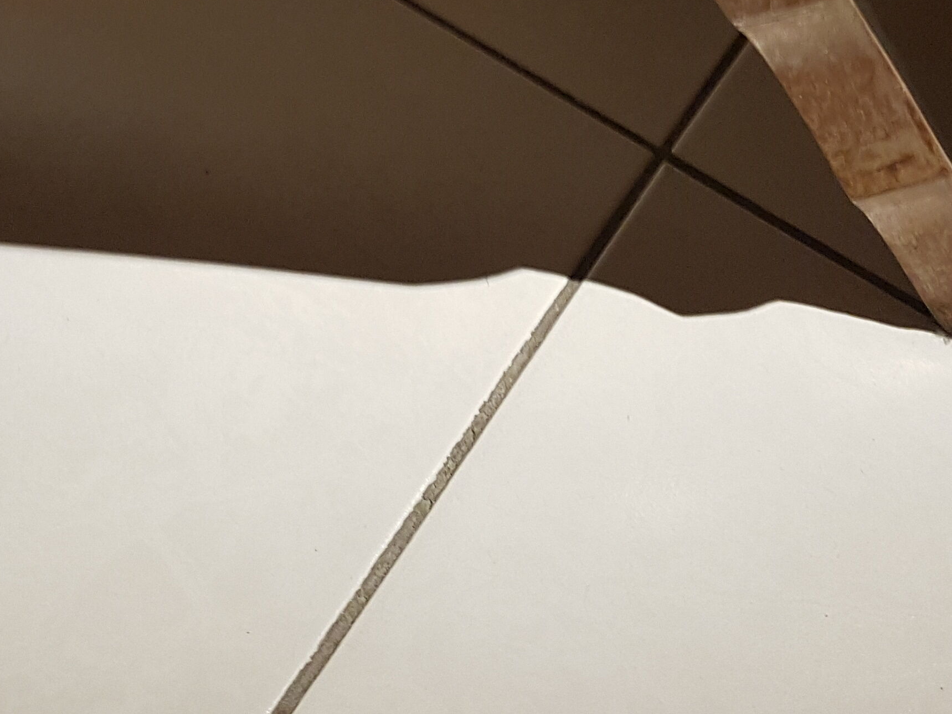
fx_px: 1677
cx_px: 368
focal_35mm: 61
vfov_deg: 22.4
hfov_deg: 31.6
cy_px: -105
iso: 200
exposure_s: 1/50
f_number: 1.7
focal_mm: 4.2
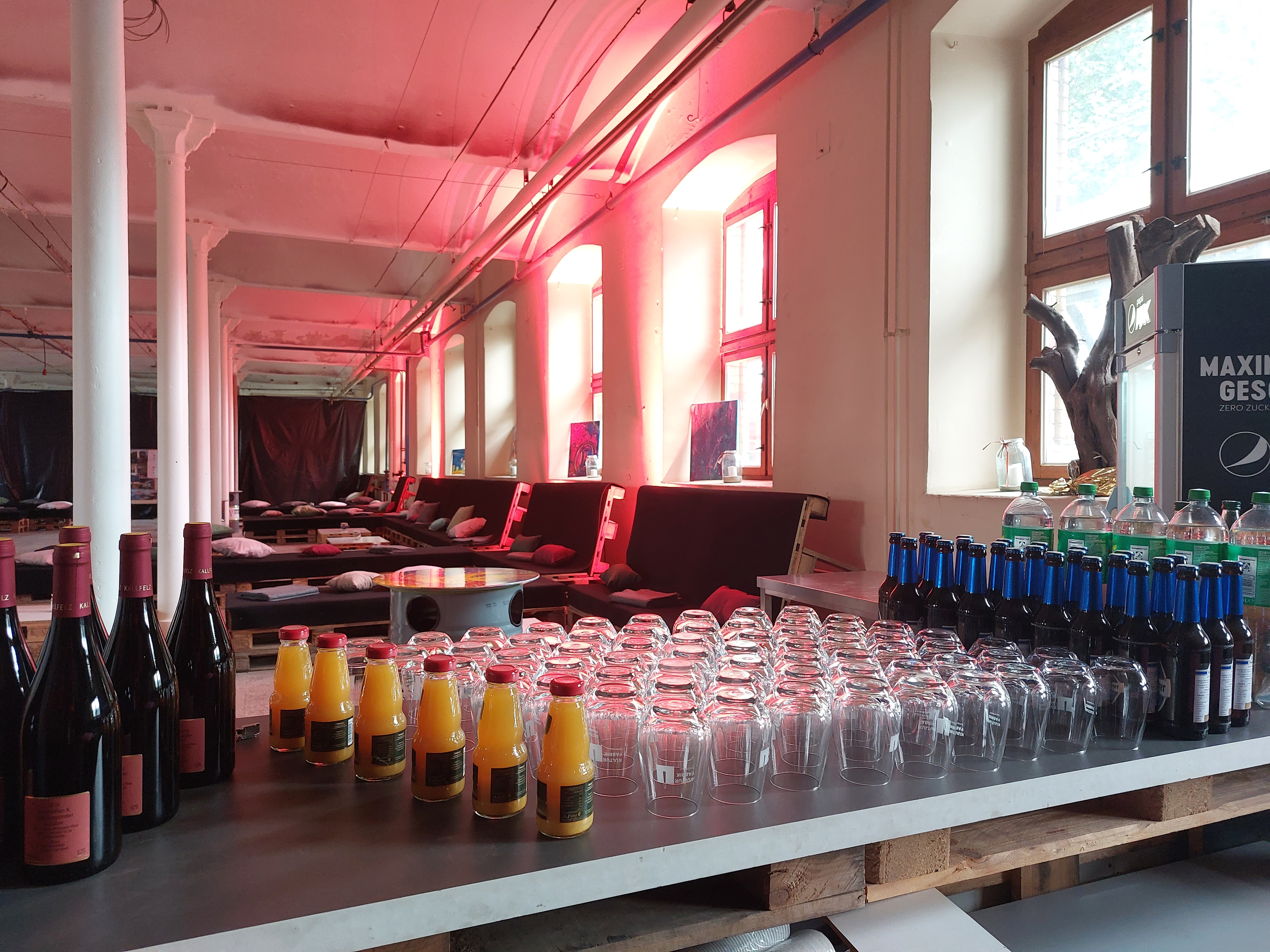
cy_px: 476
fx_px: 881
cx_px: 635
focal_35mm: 24
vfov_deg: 56.8
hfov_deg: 71.6
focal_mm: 5.23
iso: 320
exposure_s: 1/50
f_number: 1.8
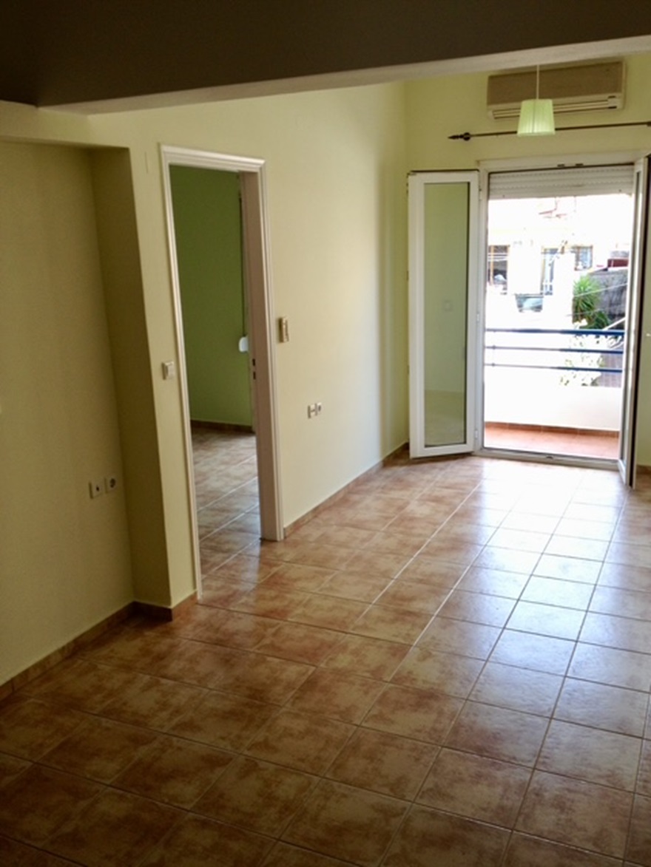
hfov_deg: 40.7
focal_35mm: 35
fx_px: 877
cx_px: 326
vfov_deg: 52.6
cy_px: 434
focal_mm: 4.28
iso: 50
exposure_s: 1/137
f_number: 2.4
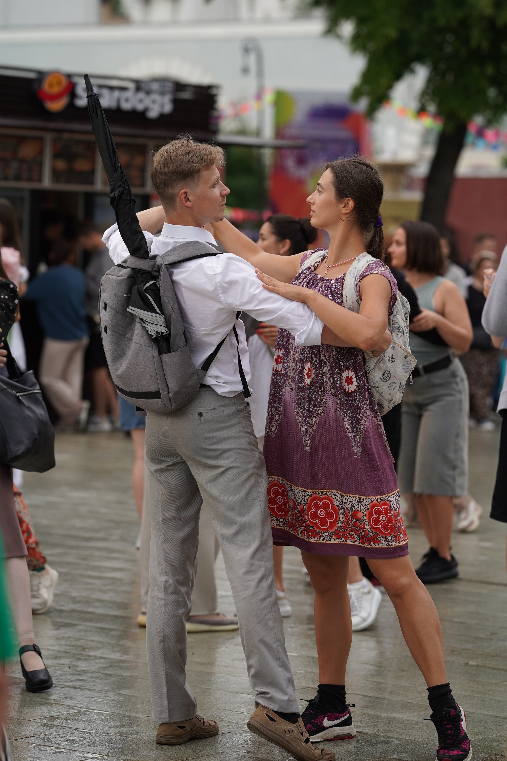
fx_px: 2852
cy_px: 380
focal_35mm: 135
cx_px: 254
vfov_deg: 15.2
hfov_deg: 10.2
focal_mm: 135
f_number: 3.5
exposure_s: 1/800
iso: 640
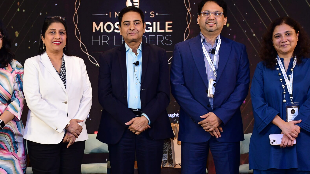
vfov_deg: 14.7
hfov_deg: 25.9
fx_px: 674
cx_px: 129
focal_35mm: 82
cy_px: 114
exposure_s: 1/125
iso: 1250
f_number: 5.6
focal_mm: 32
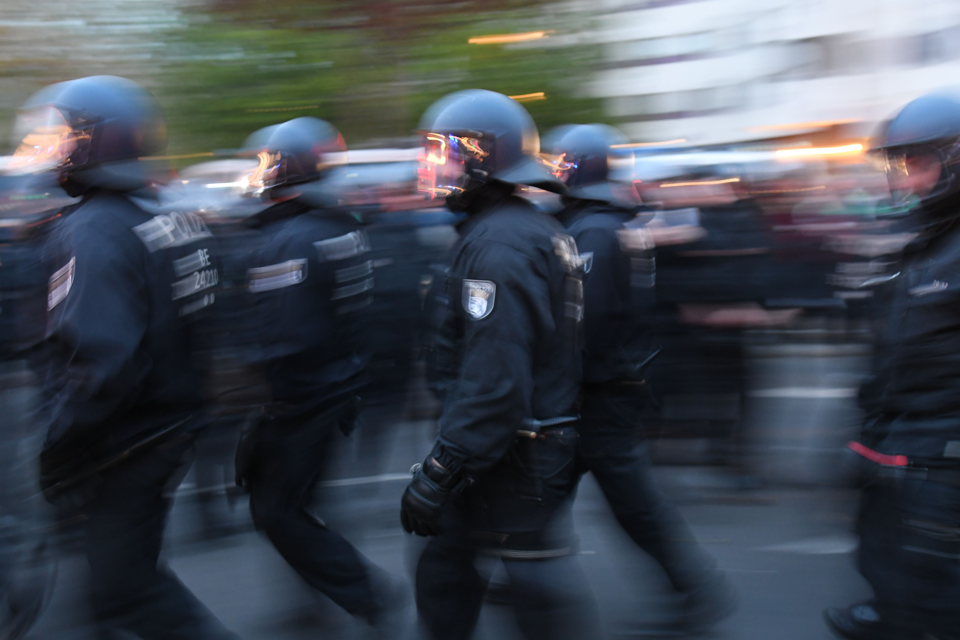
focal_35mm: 30
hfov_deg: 61.9
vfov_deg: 43.6
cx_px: 480
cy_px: 320
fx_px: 800
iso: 1600
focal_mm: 20
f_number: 2.8
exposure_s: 1/6
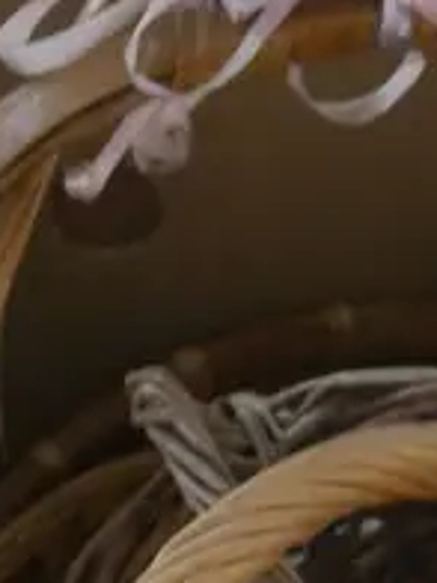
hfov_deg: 8.9
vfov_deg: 11.1
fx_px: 2811
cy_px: 999
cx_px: 376
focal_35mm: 167
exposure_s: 1/60
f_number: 3.6
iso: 3200
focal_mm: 16
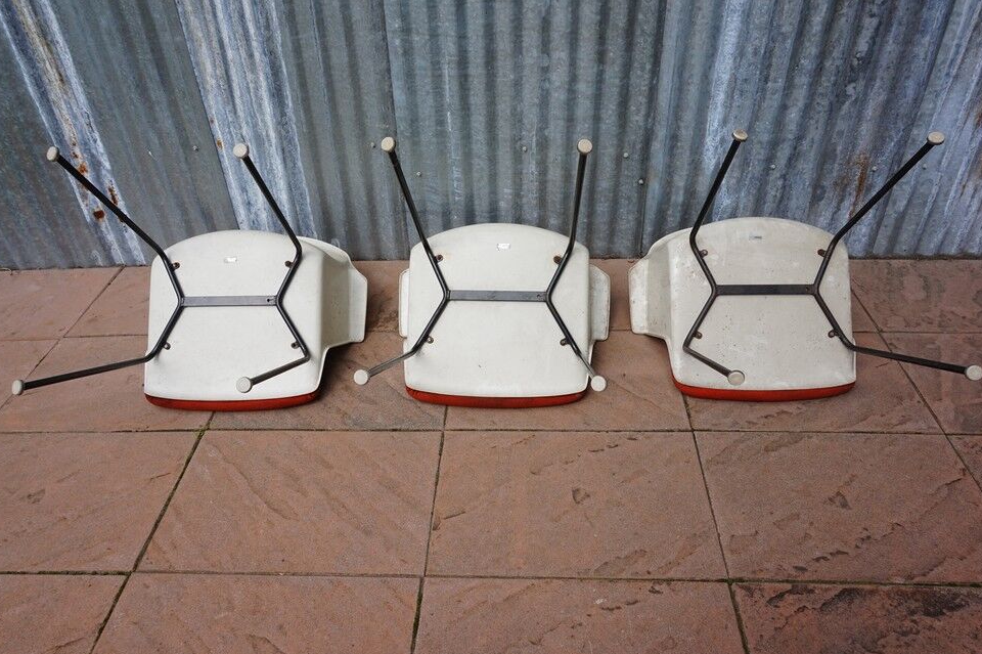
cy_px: 322
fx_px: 682
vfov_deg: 51.2
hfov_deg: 71.5
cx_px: 499
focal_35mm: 25
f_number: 9
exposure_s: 1/100
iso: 100
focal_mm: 16
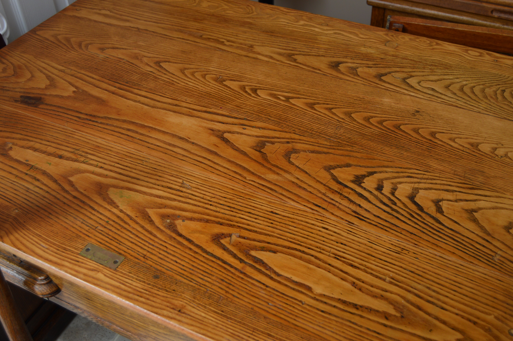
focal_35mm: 39
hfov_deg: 49.6
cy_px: 170
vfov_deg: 34.1
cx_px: 256
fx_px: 555
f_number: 4
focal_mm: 26
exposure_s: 1/160
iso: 200
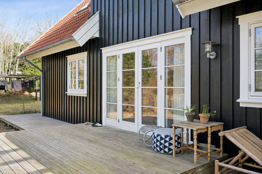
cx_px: 131
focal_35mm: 32
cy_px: 87
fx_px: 233
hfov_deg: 58.7
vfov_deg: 41.1
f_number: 8
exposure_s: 1/250
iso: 400
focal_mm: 32
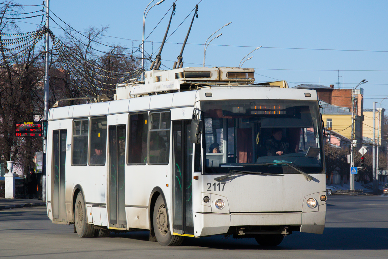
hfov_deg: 16.1
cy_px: 130
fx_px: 1374
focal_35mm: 128
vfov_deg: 10.8
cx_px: 194
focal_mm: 85
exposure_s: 1/1000
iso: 400
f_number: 8
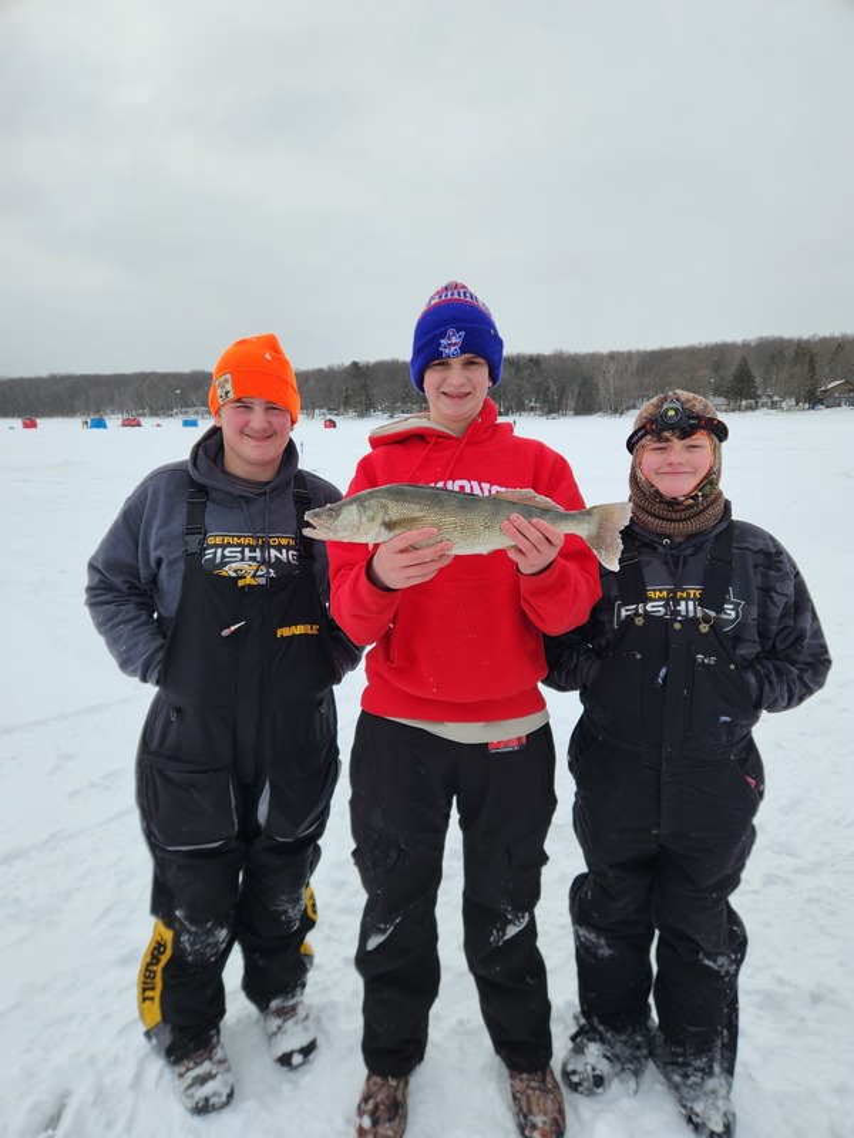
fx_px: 757
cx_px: 427
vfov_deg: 73.9
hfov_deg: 58.9
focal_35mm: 23
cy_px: 569
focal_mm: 5.4
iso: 20
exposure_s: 1/909
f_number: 1.8
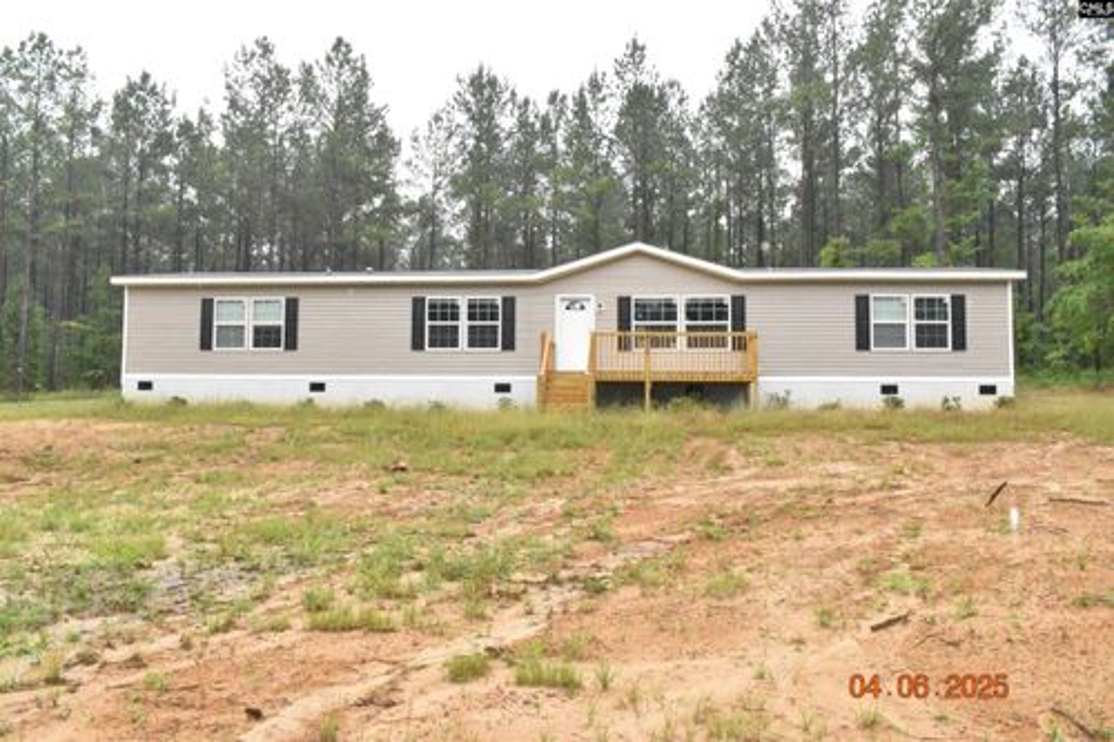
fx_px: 1021
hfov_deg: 57.2
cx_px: 557
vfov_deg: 39.9
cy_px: 371
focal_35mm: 33
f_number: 25
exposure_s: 1/200
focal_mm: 22
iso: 6400
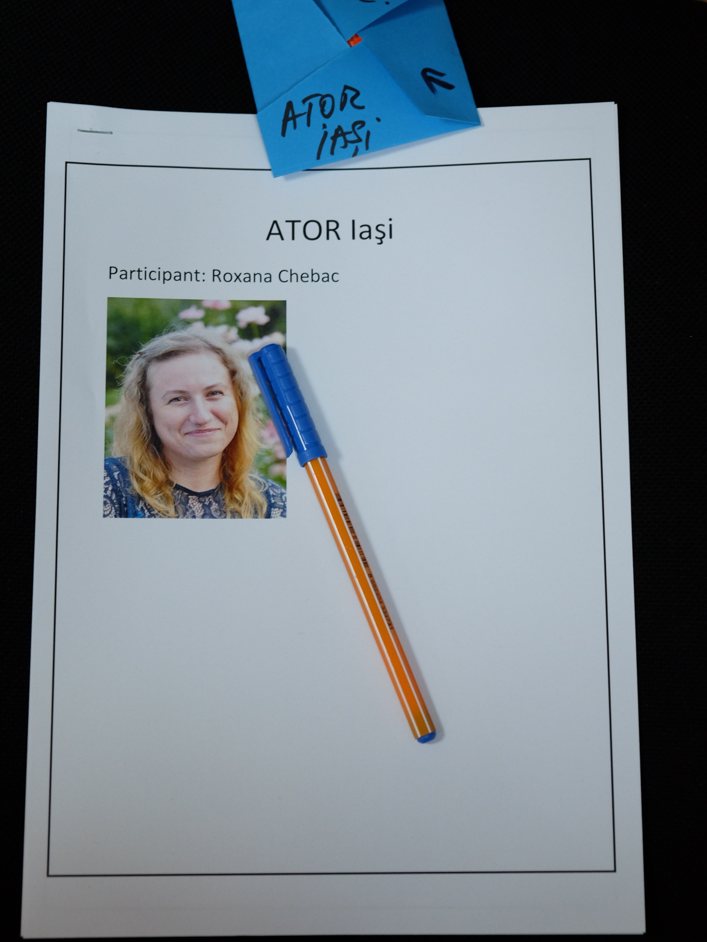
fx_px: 1825
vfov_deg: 29.0
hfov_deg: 21.9
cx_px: 356
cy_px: 447
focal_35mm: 67
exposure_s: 1/50
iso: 1000
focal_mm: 40.7
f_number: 4
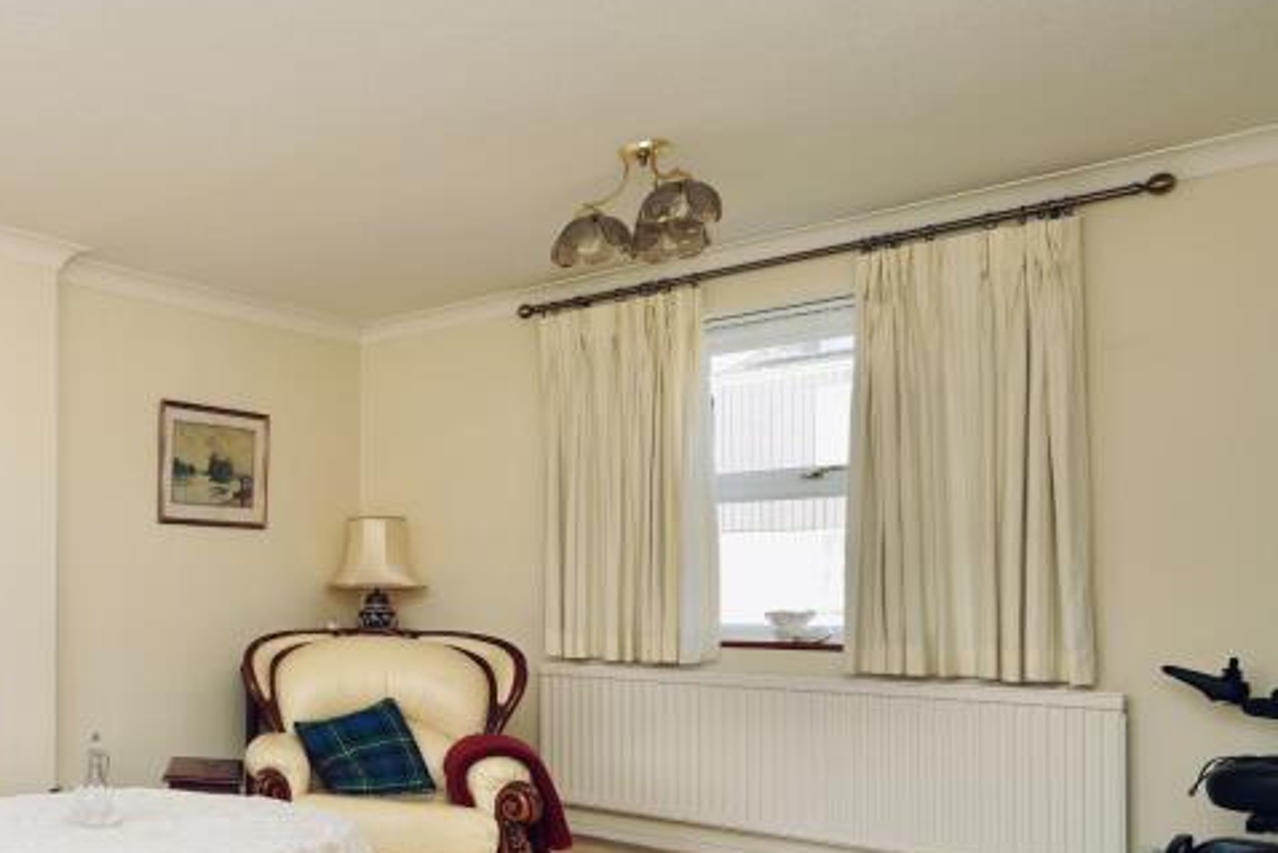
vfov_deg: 42.9
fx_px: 1065
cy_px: 579
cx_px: -70
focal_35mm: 30
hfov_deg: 47.9
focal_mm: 14
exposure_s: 1/160
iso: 200
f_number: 4
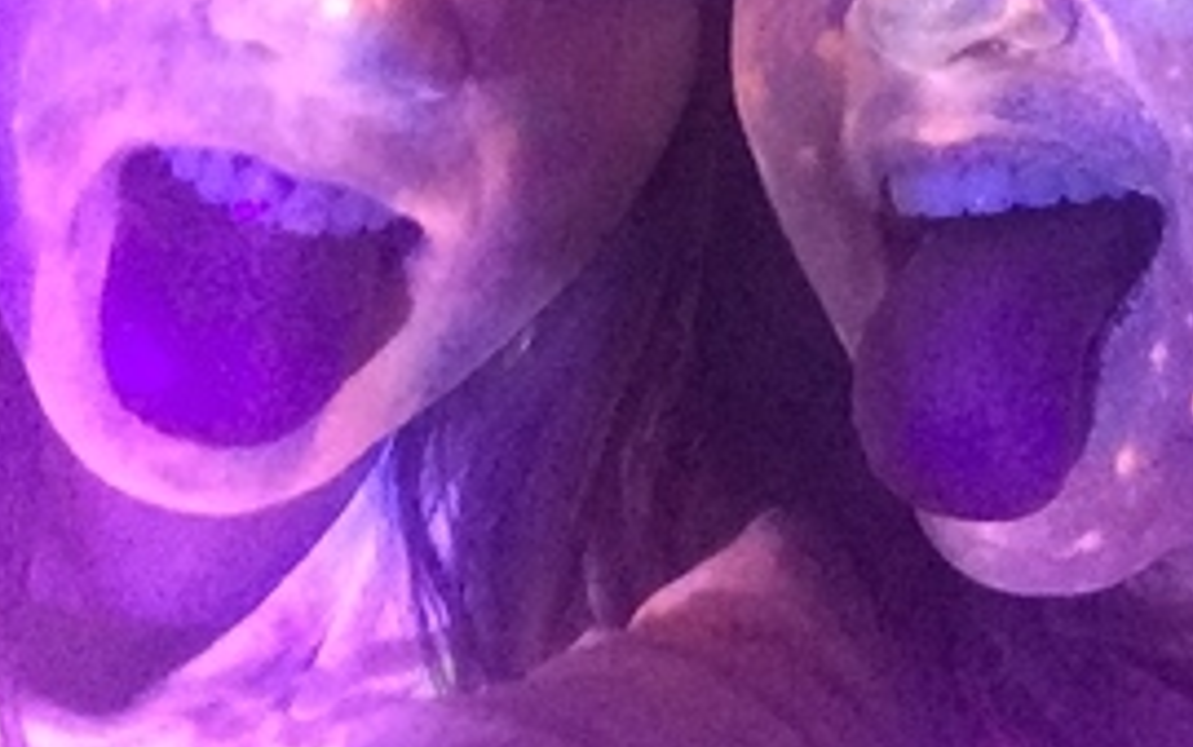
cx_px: 1012
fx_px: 2537
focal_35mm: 78
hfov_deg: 25.8
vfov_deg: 16.5
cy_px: 40
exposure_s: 1/15
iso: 640
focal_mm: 2.65
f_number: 2.2
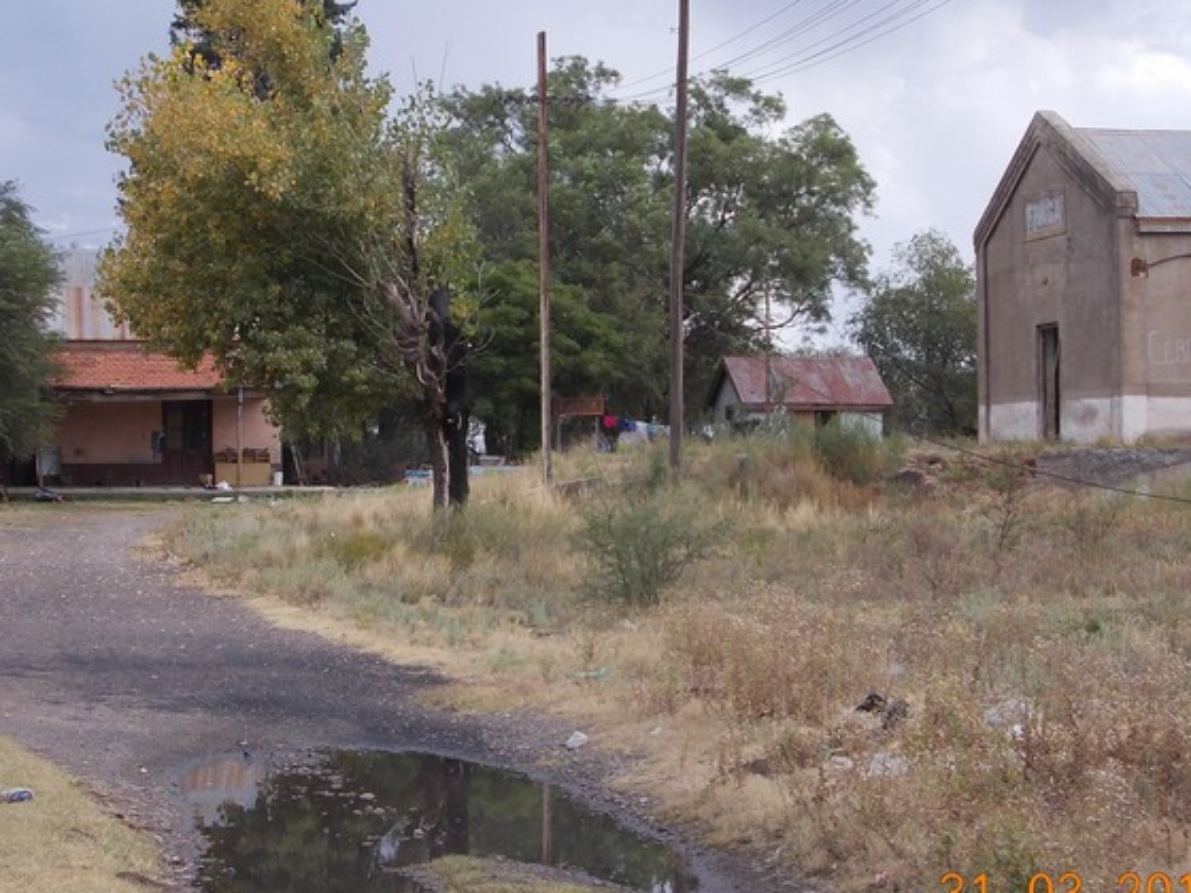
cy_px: 427
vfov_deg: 18.0
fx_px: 2821
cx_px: 500
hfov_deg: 23.8
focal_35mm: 82
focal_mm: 8.5
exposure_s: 1/320
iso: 80
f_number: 4
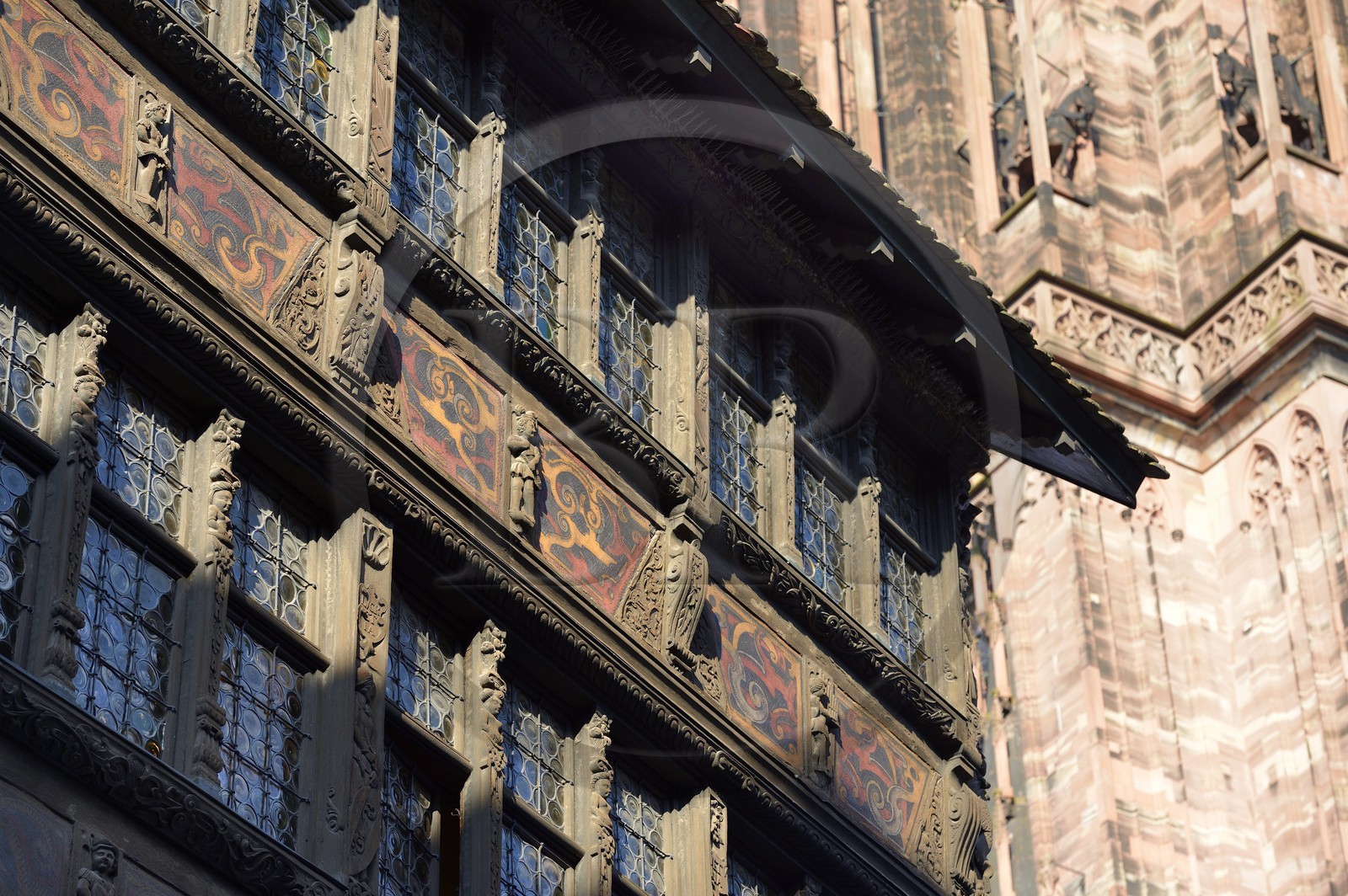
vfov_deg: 12.2
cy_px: 448
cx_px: 674
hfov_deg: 18.3
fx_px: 4190
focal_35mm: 112
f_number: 5.6
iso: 200
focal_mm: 112
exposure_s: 1/250
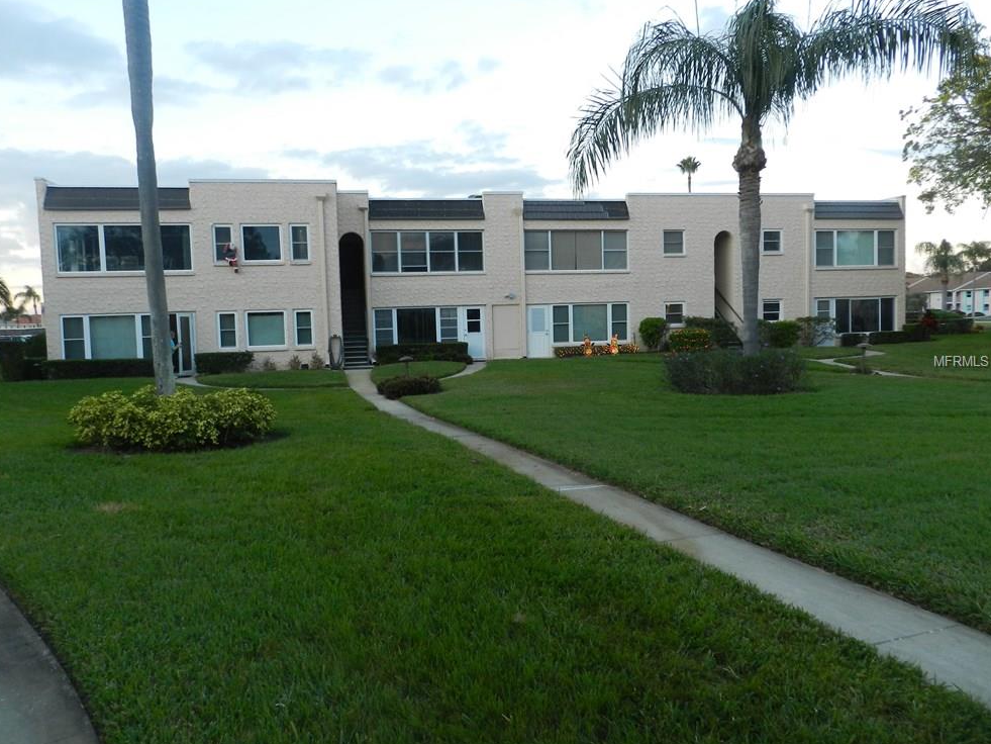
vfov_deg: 56.8
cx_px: 478
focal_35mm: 24
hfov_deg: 71.6
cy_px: 362
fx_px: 687
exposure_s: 1/60
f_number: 3.4
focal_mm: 4
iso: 160
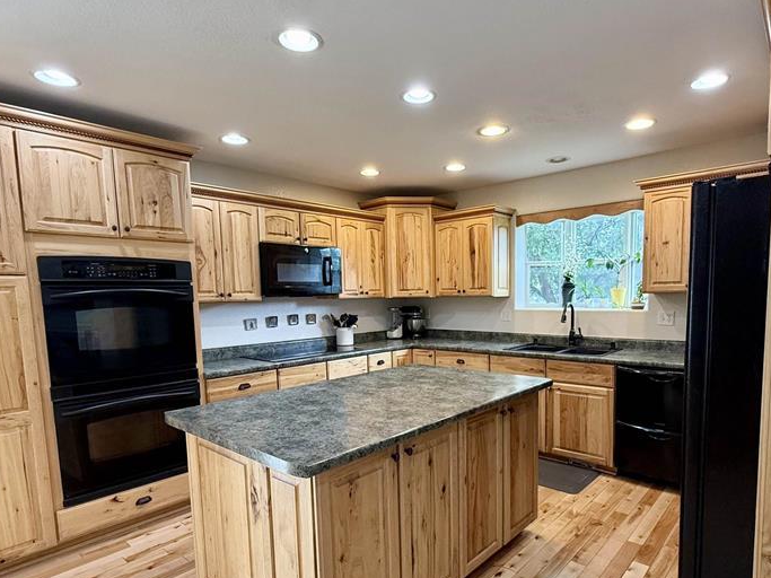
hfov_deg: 78.8
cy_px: 340
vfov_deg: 63.0
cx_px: 421
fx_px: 468
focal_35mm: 21
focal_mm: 2.22
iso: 400
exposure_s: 1/120
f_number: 2.2
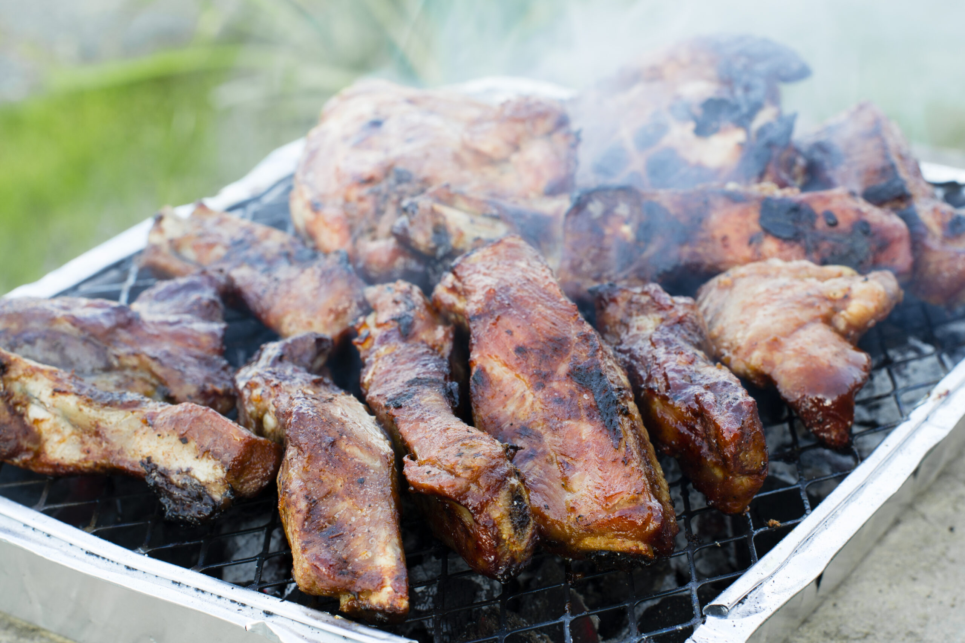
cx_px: 482
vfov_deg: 18.2
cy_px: 322
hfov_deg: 27.0
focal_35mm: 75
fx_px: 2010
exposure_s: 1/13
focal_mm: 50
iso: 100
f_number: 9
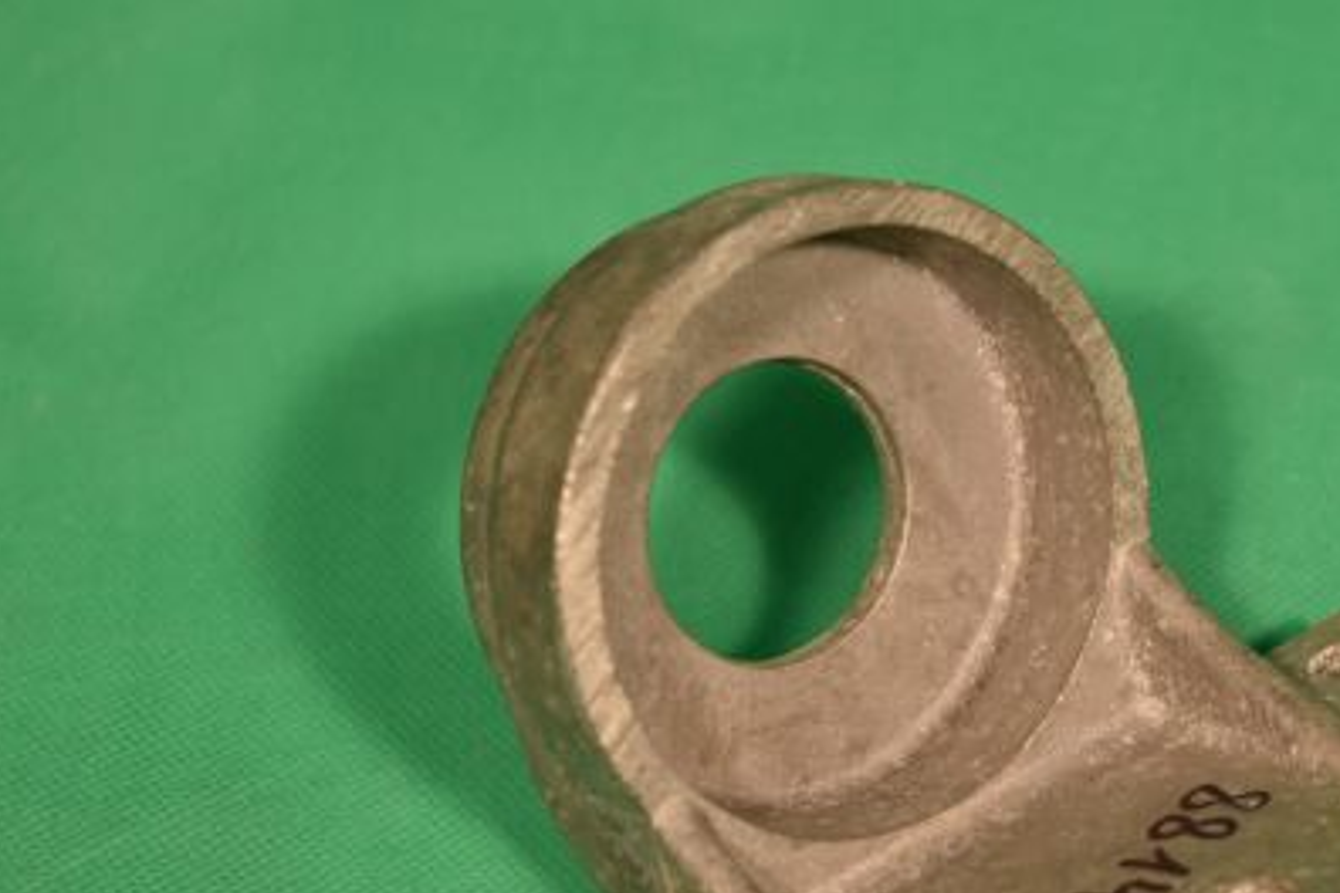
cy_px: 673
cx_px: 988
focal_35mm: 109
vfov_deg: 12.5
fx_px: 4057
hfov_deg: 18.6
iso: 160
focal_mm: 48
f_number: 5.3
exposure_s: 1/80
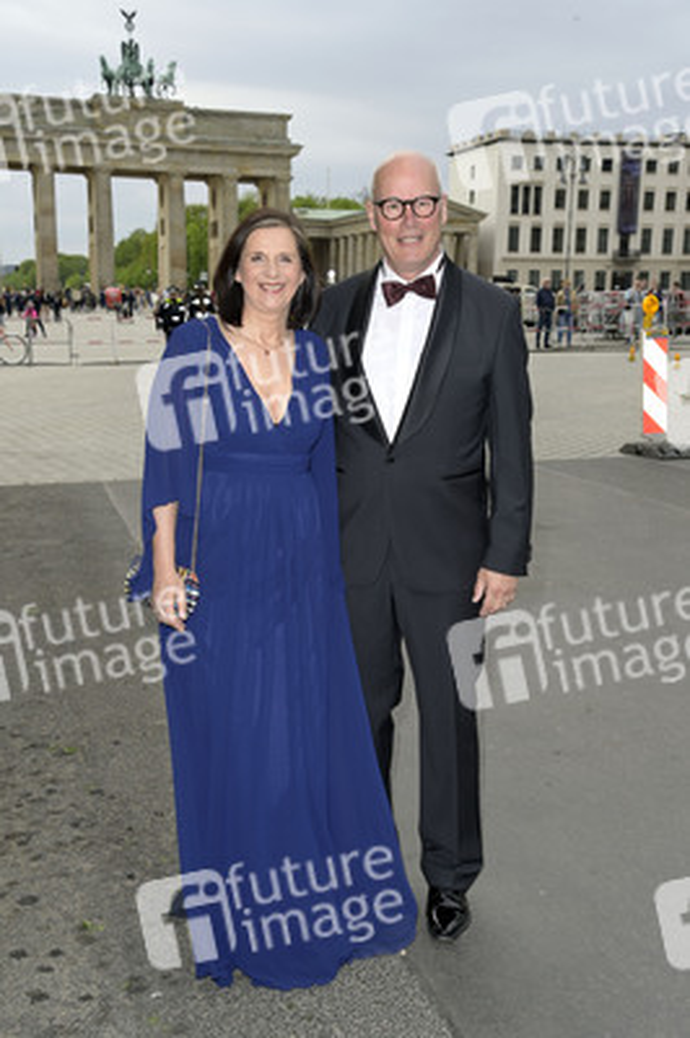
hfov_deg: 29.2
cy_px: 519
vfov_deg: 42.8
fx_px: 1325
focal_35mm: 46
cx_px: 345
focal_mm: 46
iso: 500
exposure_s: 1/250
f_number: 8
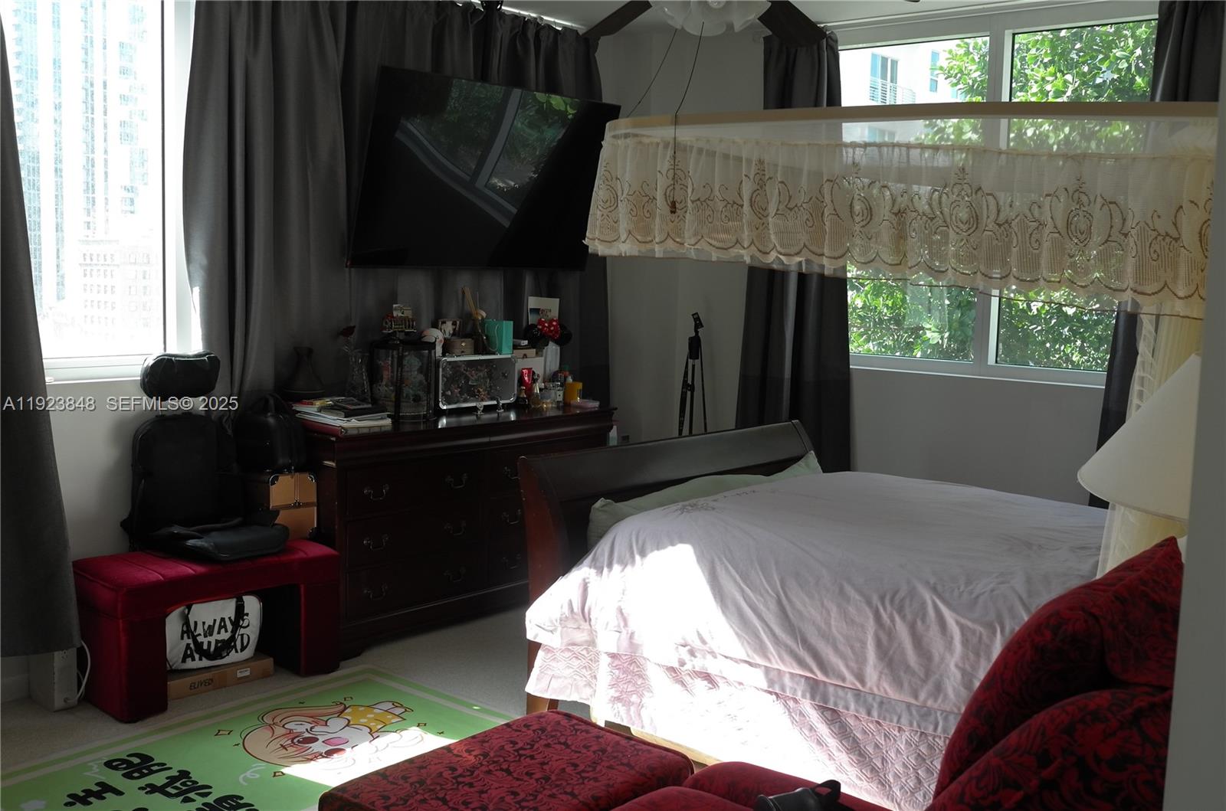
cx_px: 613
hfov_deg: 53.2
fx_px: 1223
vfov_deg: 36.7
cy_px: 406
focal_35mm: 36
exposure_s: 1/320
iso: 400
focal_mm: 24
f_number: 5
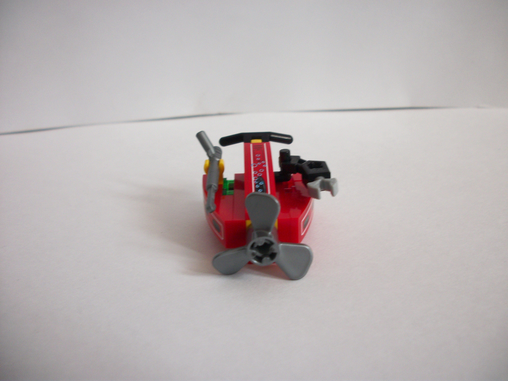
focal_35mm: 35
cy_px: 190
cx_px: 254
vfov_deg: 40.7
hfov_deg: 52.6
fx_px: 514
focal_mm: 6.3
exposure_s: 1/30
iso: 149
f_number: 3.1
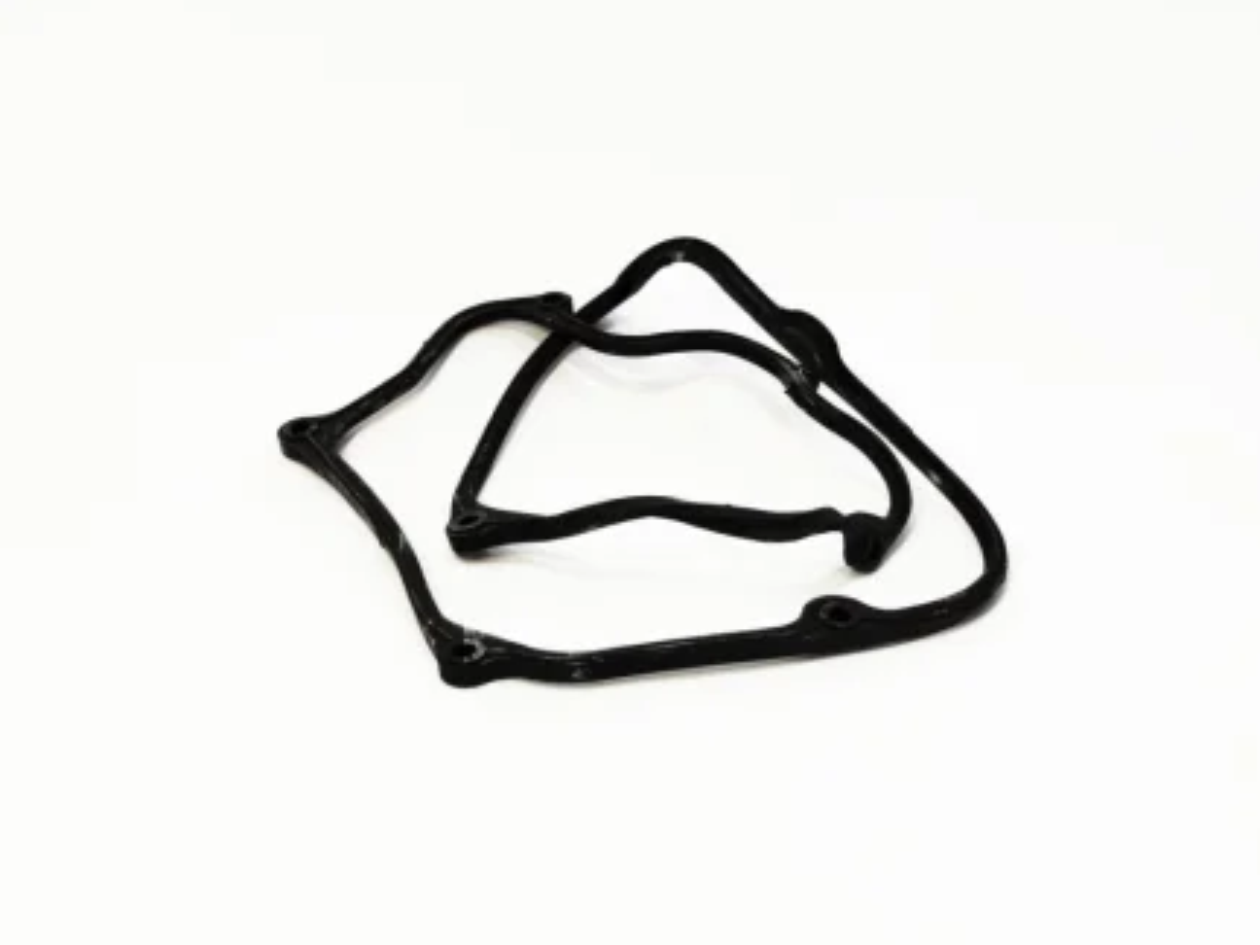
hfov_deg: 36.8
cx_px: 639
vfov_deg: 28.0
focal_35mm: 52
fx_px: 1893
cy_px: 470
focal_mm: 6.22
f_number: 2.2
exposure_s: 1/100
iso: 194
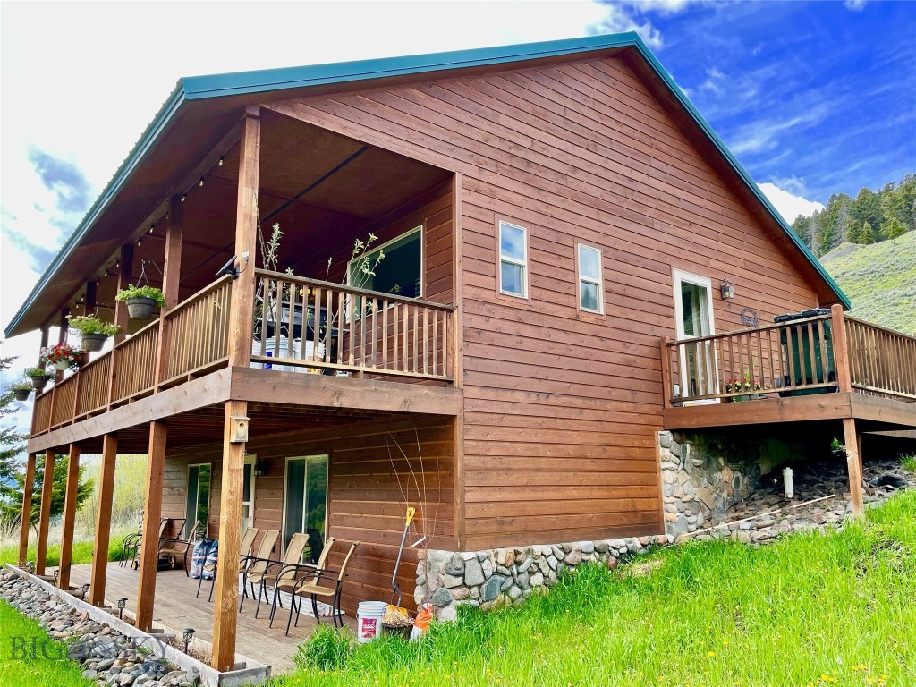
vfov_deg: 53.1
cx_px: 458
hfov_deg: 67.3
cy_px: 344
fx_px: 688
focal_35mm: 26
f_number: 1.6
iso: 32
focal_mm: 4.2
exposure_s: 1/511
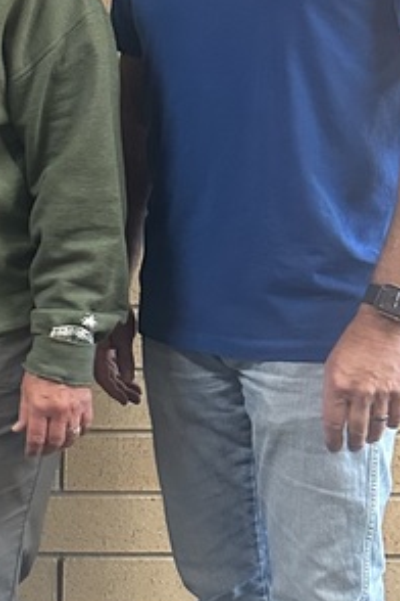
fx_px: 1450
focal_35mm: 87
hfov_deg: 14.3
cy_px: 268
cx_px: -255
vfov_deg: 23.4
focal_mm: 6.86
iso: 400
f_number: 1.78
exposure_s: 1/60
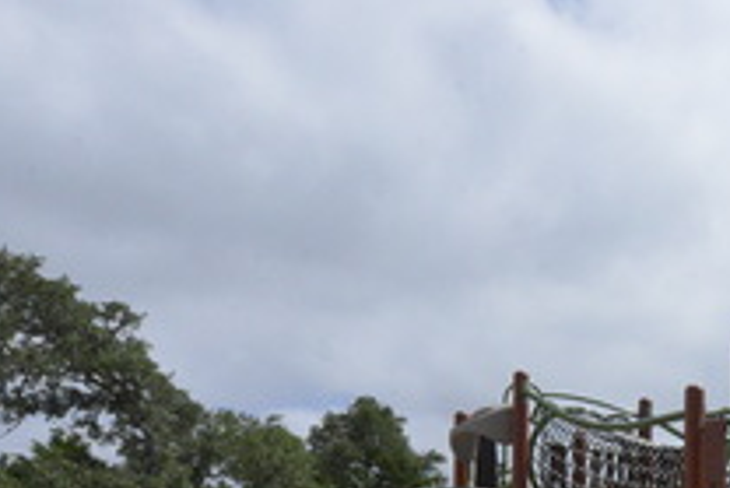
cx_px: 811
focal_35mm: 43
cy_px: 606
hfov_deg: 37.6
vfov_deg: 27.1
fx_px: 873
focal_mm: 14
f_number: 16
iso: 6400
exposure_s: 1/6400
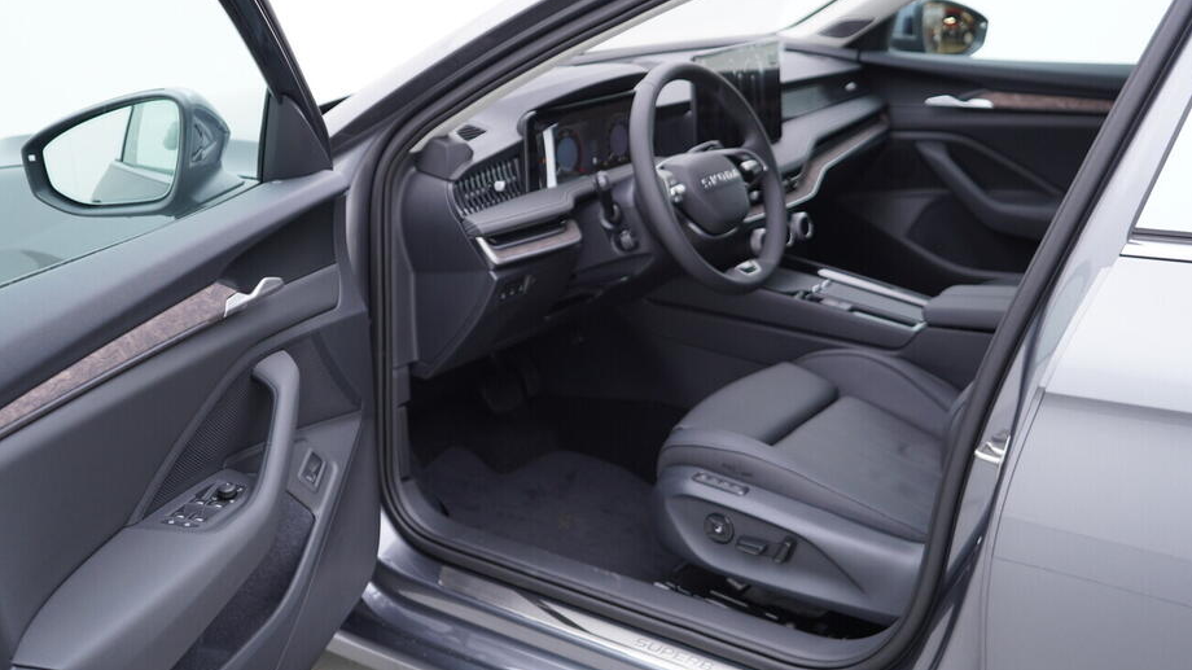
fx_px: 1327
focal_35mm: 42
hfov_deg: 48.3
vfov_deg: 28.3
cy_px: 334
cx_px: 558
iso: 125
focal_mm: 24
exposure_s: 1/40
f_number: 2.8
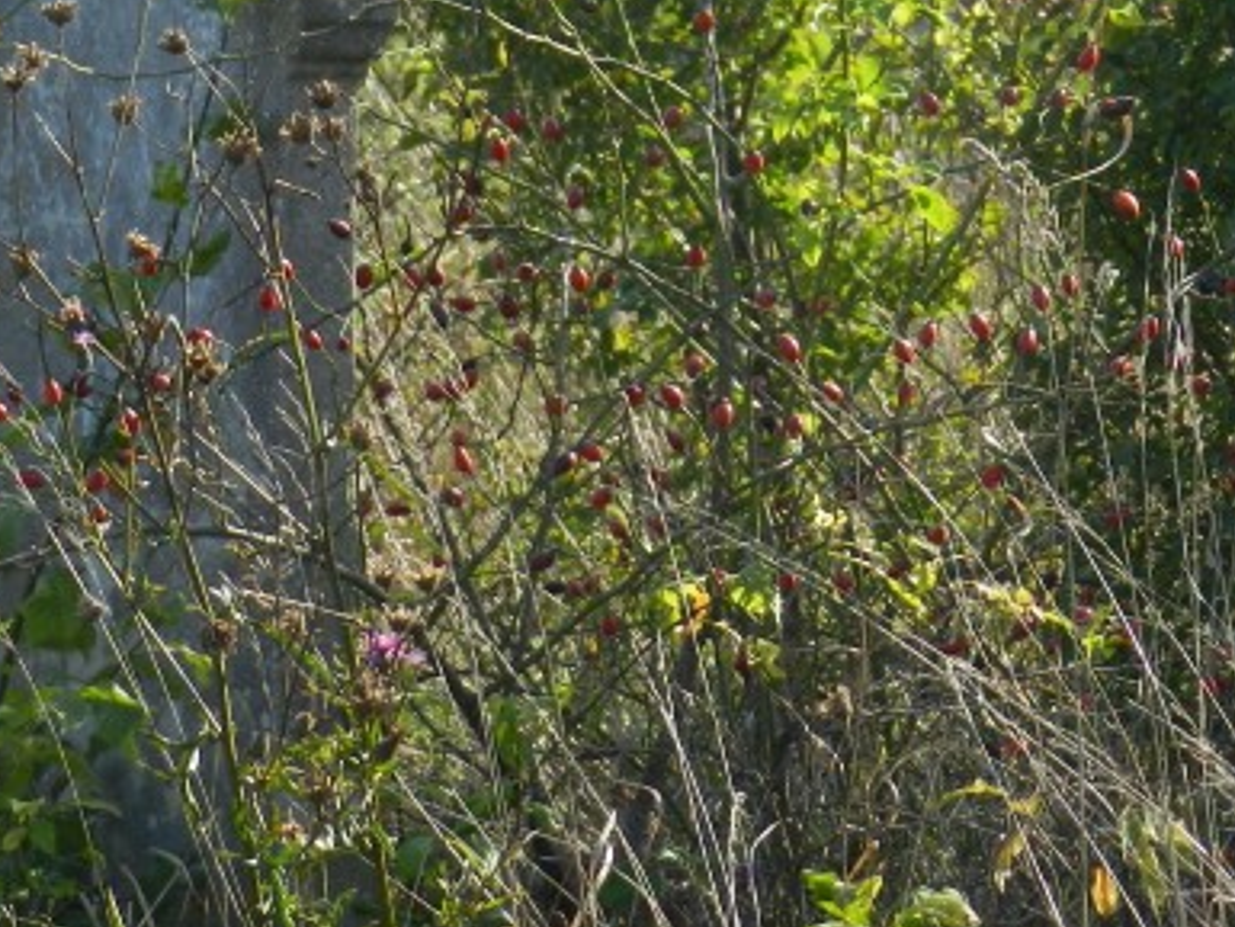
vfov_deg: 6.2
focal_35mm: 239
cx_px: 722
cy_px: -10
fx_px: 8529
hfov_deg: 8.3
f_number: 4.8
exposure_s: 1/400
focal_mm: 20.5
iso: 160
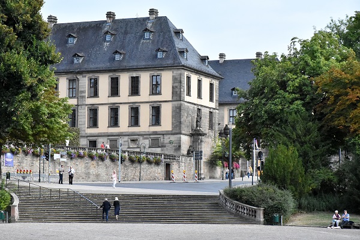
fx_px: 1275
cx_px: 180
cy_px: 120
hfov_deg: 16.1
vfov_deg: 10.8
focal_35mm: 128
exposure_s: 1/8000
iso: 5000
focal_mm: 85
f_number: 9
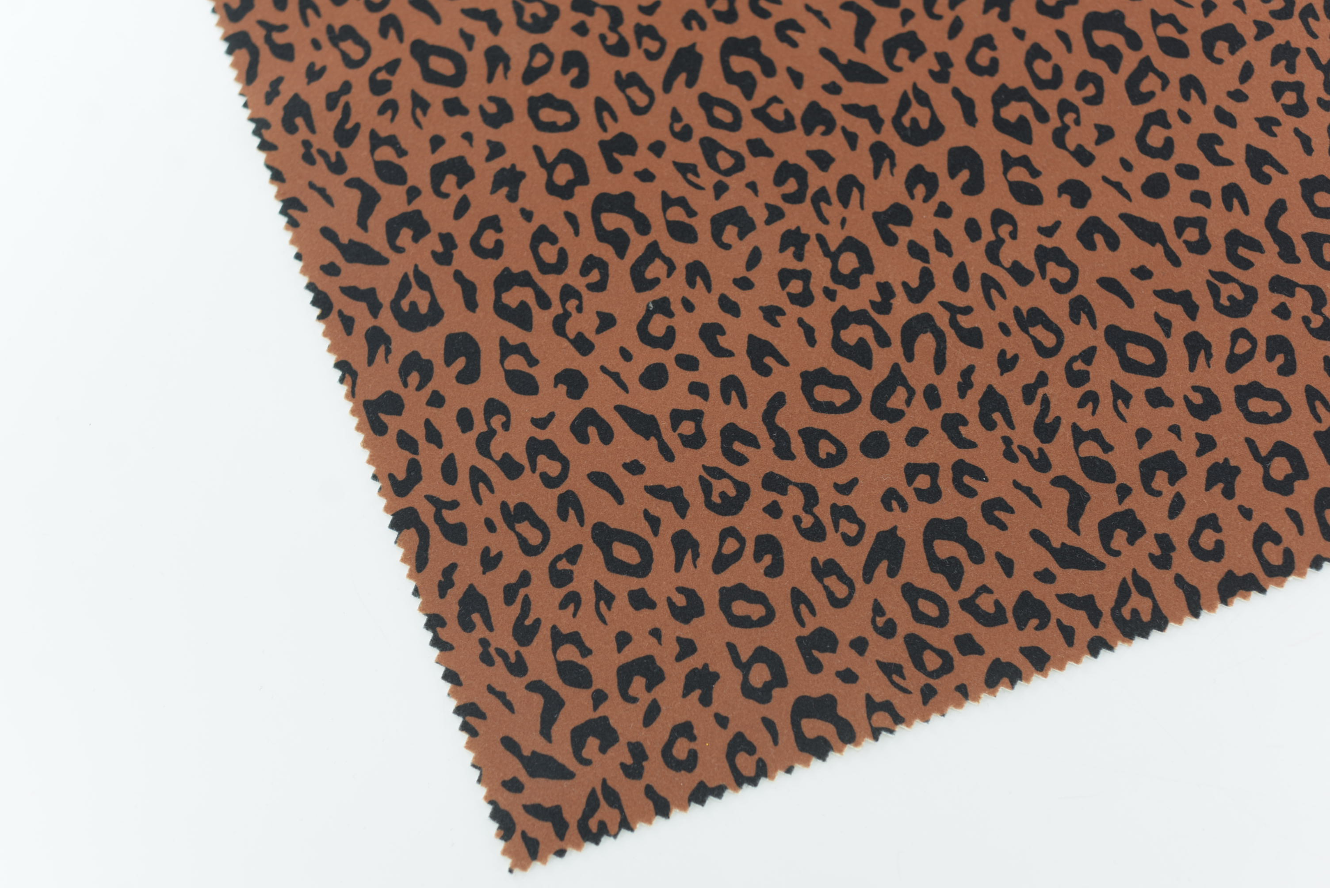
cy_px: 444
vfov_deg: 27.0
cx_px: 665
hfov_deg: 39.6
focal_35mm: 50
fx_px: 1848
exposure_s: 1/100
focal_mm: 50
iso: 100
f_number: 3.5
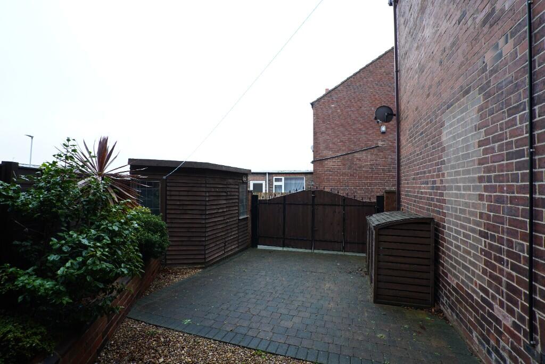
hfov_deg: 96.7
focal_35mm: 16
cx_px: 272
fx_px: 242
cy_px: 182
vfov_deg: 73.8
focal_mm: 16
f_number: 8
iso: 800
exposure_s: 1/40
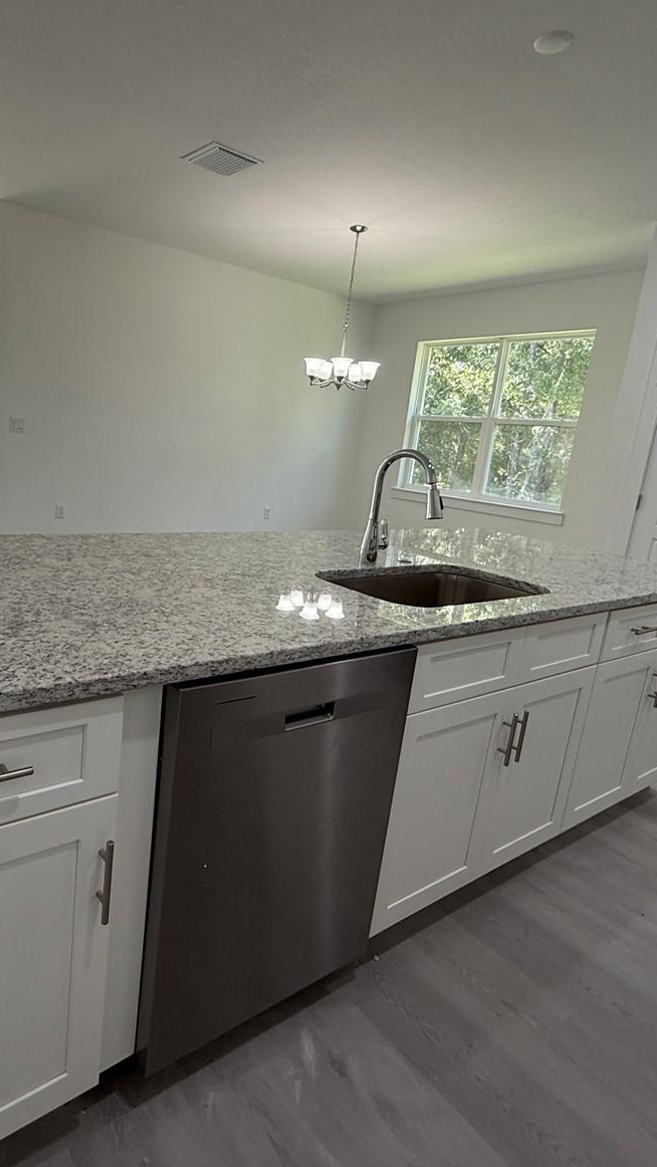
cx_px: 219
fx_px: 650
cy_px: 567
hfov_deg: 52.6
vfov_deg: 83.8
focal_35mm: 21
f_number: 2.2
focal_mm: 2.22
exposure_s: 1/120
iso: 125
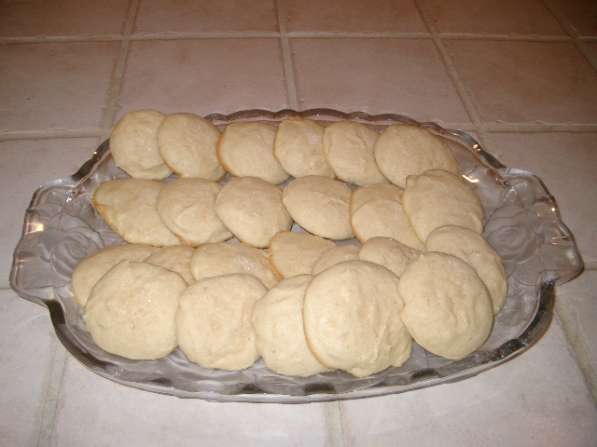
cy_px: 224
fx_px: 638
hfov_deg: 50.1
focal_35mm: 37
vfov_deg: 38.7
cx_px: 298
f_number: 2.6
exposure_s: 1/60
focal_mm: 7.6
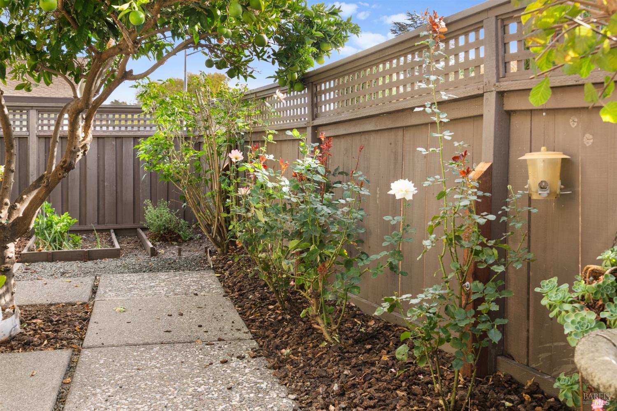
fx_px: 600
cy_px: 206
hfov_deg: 54.4
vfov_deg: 37.9
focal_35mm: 35
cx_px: 308
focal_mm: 35
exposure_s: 1/100
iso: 400
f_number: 8
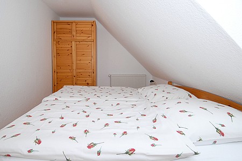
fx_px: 121
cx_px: 121
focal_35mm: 18
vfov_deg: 67.4
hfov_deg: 90.0
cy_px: 80
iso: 400
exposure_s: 1/80
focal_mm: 12
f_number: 11
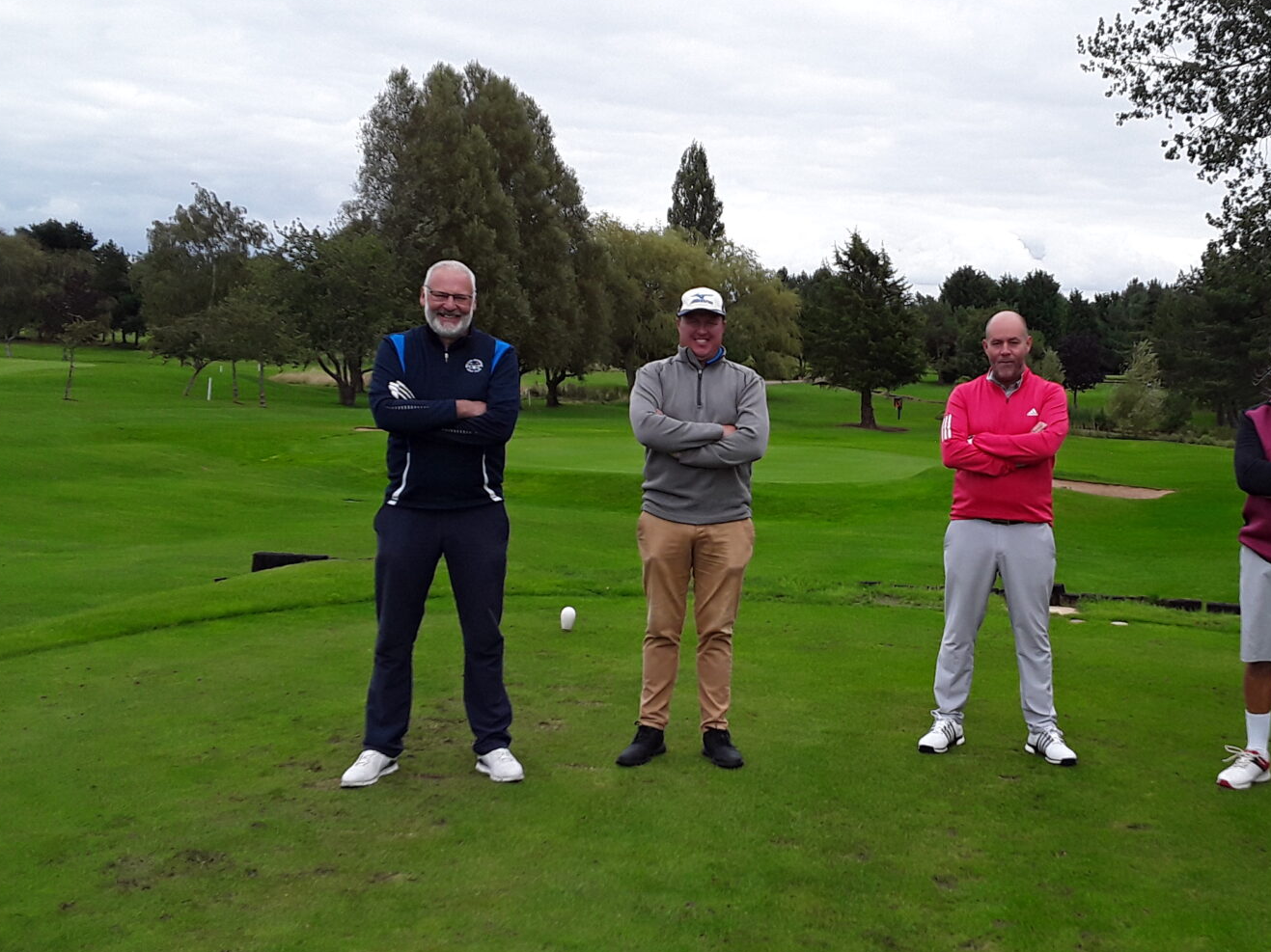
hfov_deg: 44.2
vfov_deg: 34.3
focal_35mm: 42
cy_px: 464
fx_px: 1542
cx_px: 835
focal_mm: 2.91
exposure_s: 1/803
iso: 40
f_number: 1.9
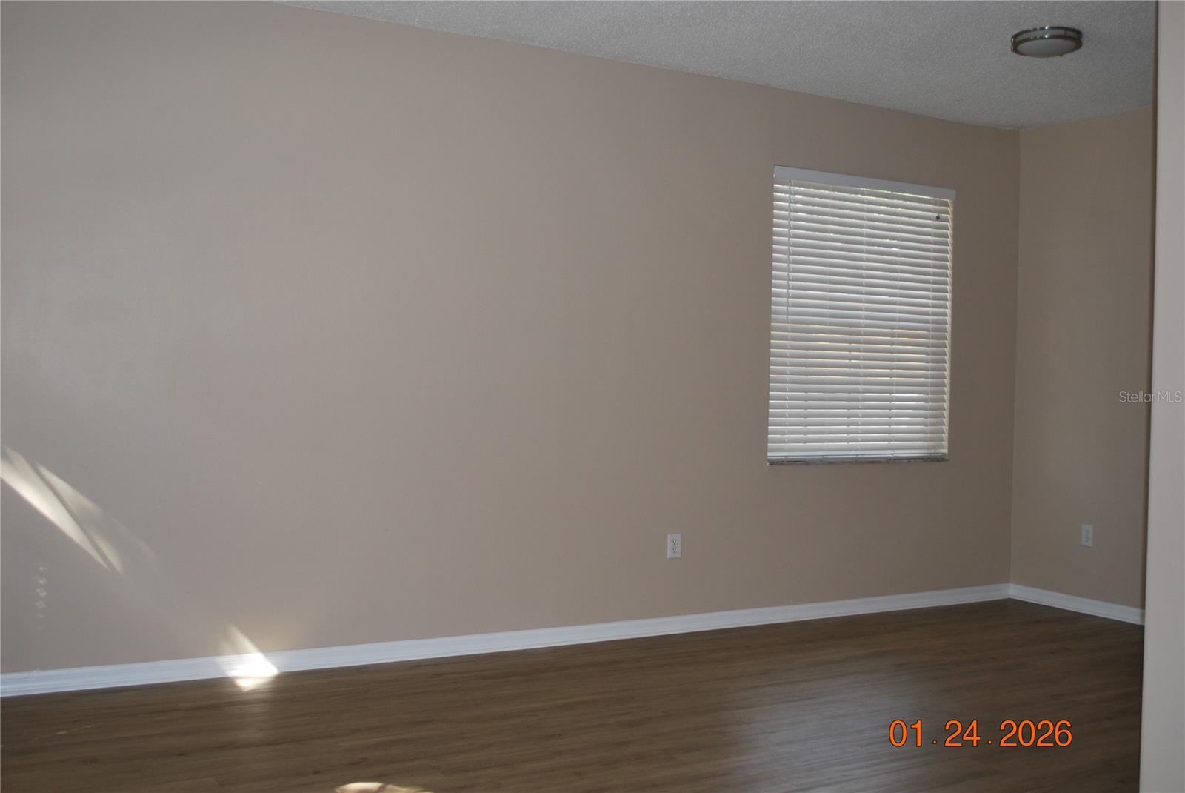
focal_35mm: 36
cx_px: 592
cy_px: 396
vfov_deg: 36.9
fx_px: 1186
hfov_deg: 53.1
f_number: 4.2
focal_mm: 24
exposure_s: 1/60
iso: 200
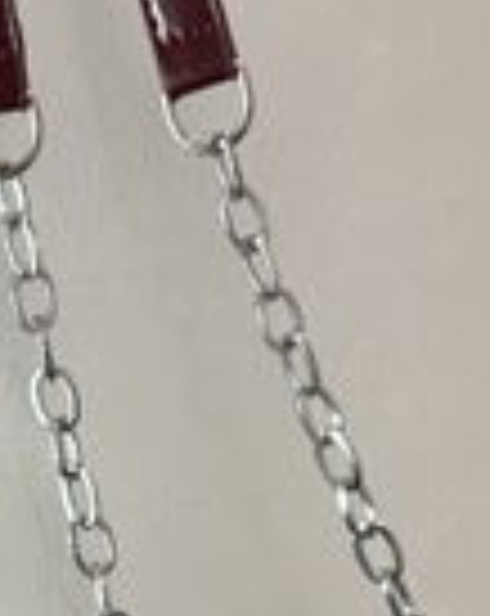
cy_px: 641
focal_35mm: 99
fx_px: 1801
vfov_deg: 18.8
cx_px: -40
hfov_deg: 15.1
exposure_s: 1/50
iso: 100
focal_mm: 5.96
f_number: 1.6
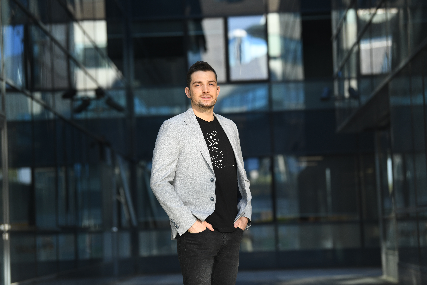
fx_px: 1328
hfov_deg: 18.3
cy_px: 142
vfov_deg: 12.2
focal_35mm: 112
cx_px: 214
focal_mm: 112
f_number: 3.5
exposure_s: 1/320
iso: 320
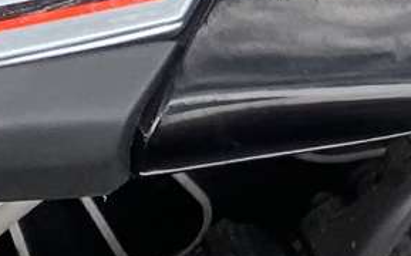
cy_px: -684
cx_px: 720
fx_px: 2137
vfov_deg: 6.0
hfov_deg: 10.4
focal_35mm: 191
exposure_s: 1/121
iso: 64
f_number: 1.8
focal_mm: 4.25
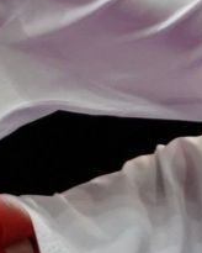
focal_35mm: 1484
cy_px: 207
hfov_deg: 1.0
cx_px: 74
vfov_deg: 1.3
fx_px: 11090
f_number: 2.8
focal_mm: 120
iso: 2000
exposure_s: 1/1000
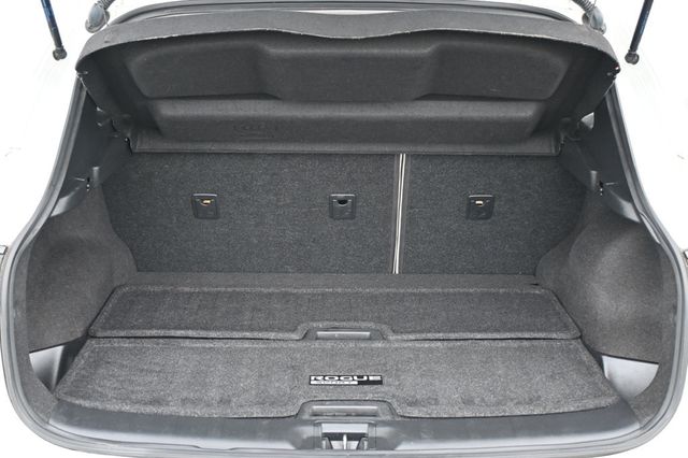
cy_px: 229
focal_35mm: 46
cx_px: 344
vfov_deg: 29.4
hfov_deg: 43.0
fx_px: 874
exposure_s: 1/125
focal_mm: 30.5
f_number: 4.8
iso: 1000
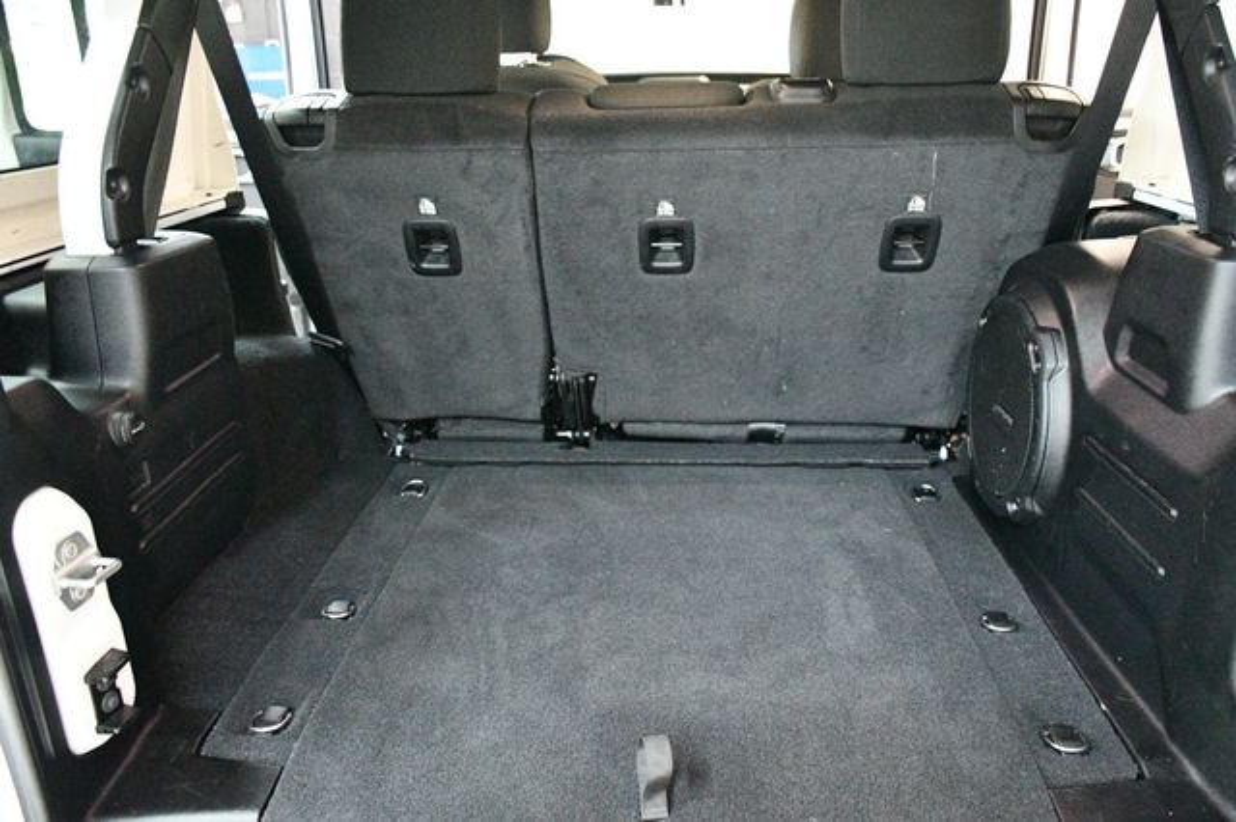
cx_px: 618
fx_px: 926
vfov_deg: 47.9
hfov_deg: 67.4
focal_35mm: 27
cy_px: 411
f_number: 3.5
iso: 12800
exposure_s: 1/60
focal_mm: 18
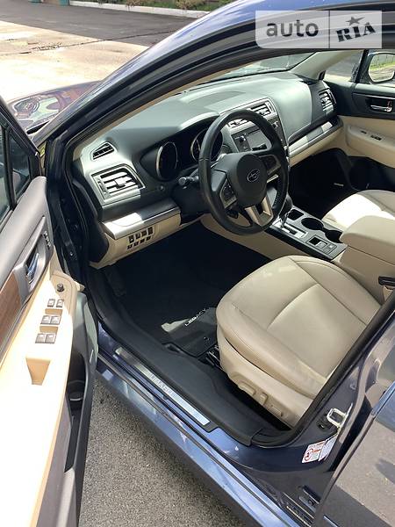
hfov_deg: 53.1
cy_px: 264
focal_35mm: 26
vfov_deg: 67.3
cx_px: 198
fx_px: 396
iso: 32
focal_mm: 4.2
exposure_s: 1/122
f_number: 1.8
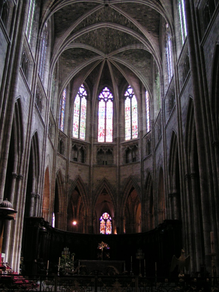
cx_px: 110
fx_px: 321
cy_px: 146
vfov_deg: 49.0
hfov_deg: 37.7
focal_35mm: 38
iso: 200
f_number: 2.8
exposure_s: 1/20
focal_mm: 5.8
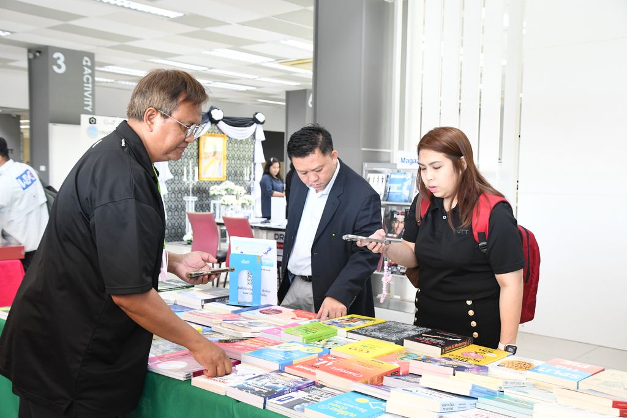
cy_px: 209
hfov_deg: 49.5
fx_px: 679
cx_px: 314
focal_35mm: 39
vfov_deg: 34.2
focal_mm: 26
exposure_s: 1/80
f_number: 4.5
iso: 1600
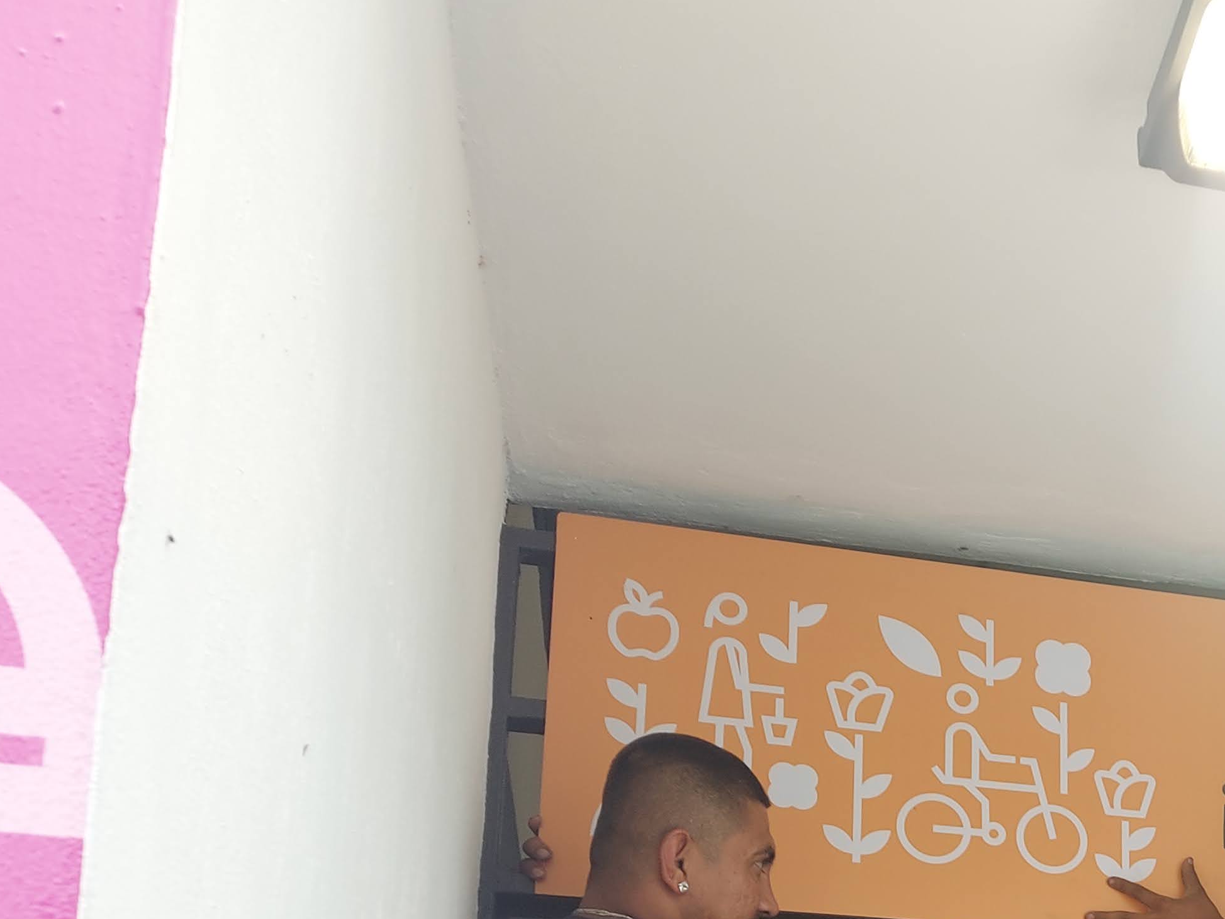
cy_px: 1039
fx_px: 2017
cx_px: 1348
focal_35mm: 57
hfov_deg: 30.3
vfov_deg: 23.8
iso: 32
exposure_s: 1/120
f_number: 1.8
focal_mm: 5.23
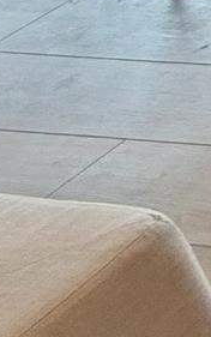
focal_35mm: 108
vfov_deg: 14.7
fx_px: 992
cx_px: 1171
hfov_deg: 5.7
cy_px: -392
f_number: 2.2
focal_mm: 2.22
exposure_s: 1/120
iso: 80
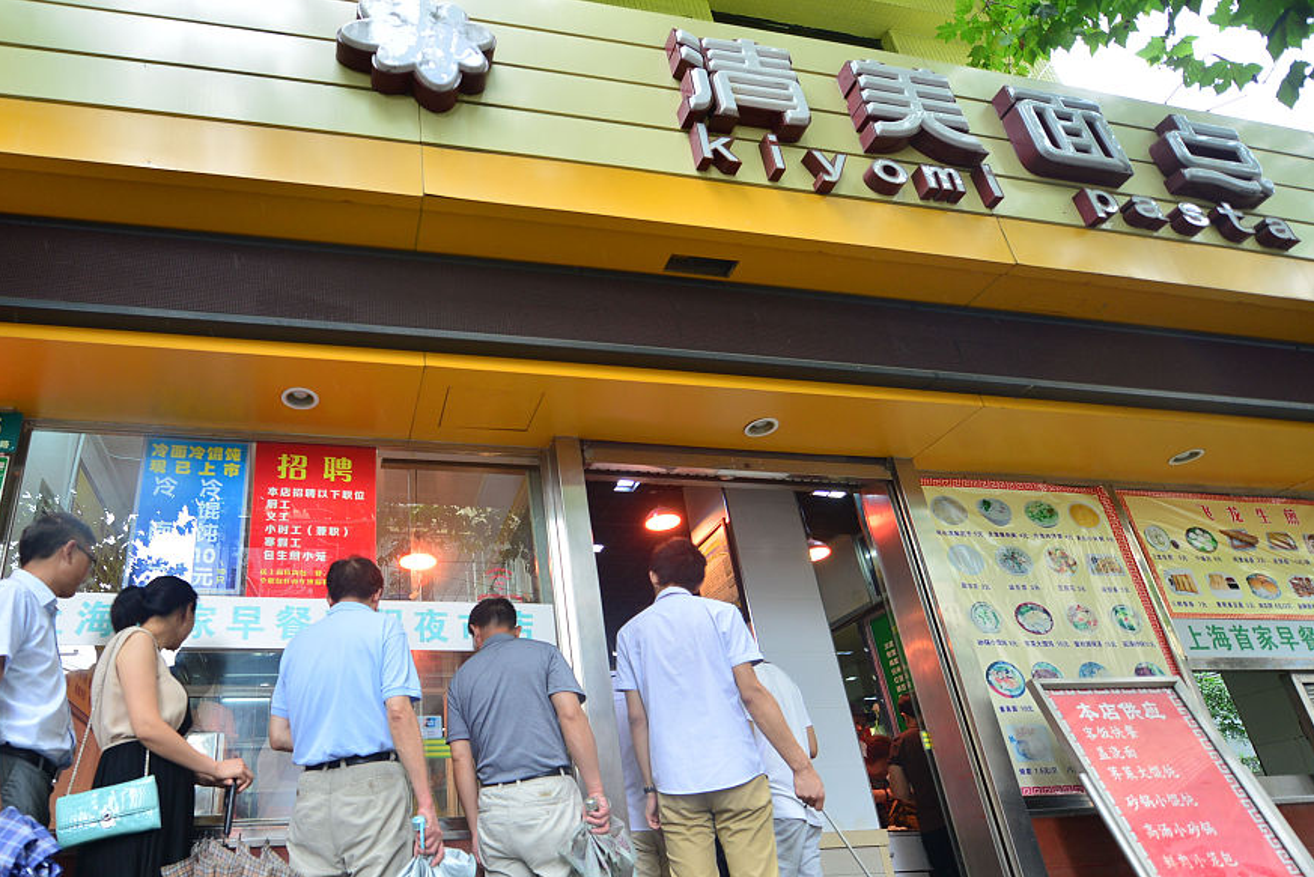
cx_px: 465
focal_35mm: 22
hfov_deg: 76.6
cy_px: 566
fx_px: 803
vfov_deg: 56.4
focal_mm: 16
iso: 400
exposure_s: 1/200
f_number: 2.8
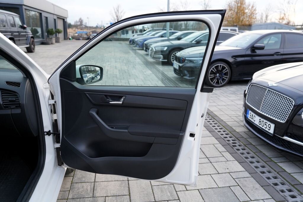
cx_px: 152
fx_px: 219
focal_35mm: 26
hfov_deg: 69.4
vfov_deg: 49.6
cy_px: 101
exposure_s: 1/60
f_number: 4
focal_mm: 26
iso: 250
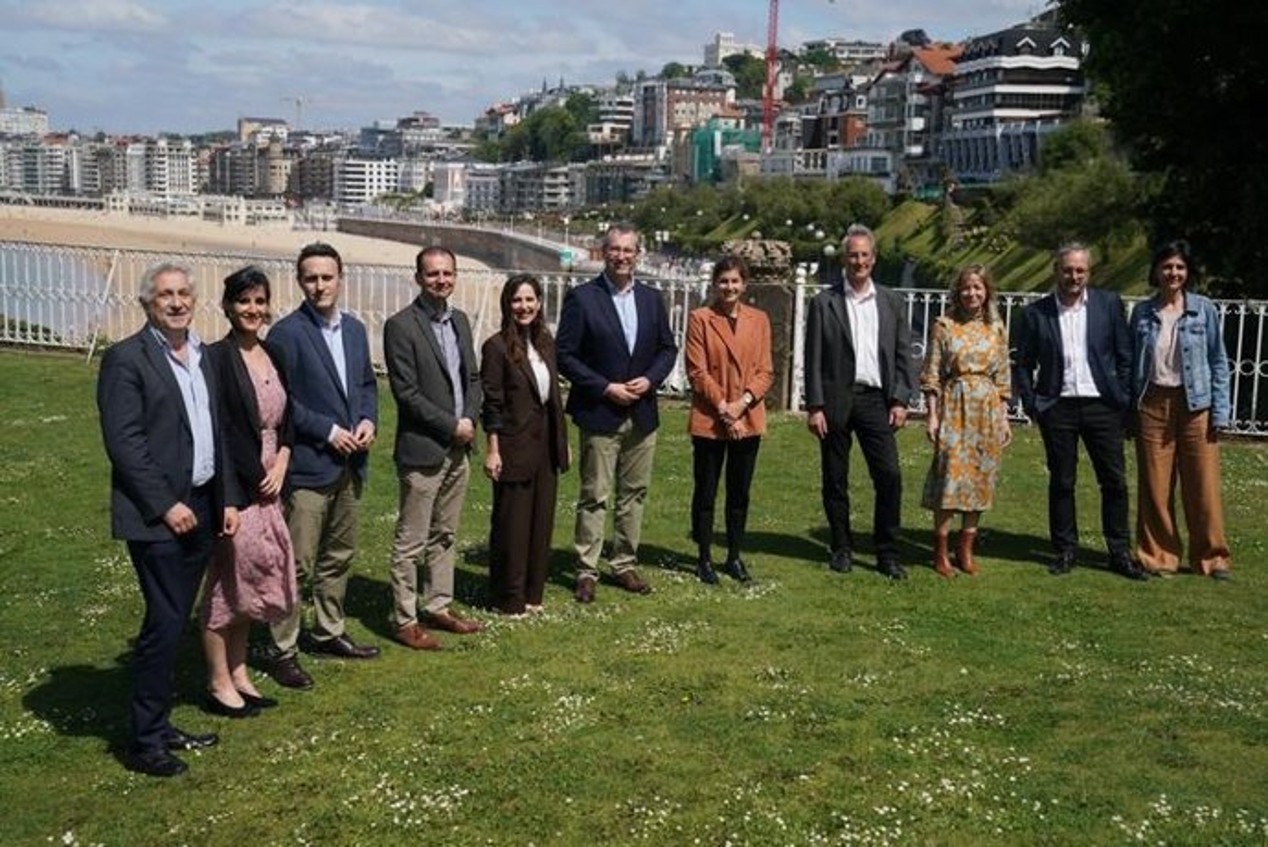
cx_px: 634
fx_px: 1656
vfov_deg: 28.7
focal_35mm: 47
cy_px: 424
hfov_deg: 41.9
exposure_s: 1/4000
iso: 400
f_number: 5
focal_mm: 47
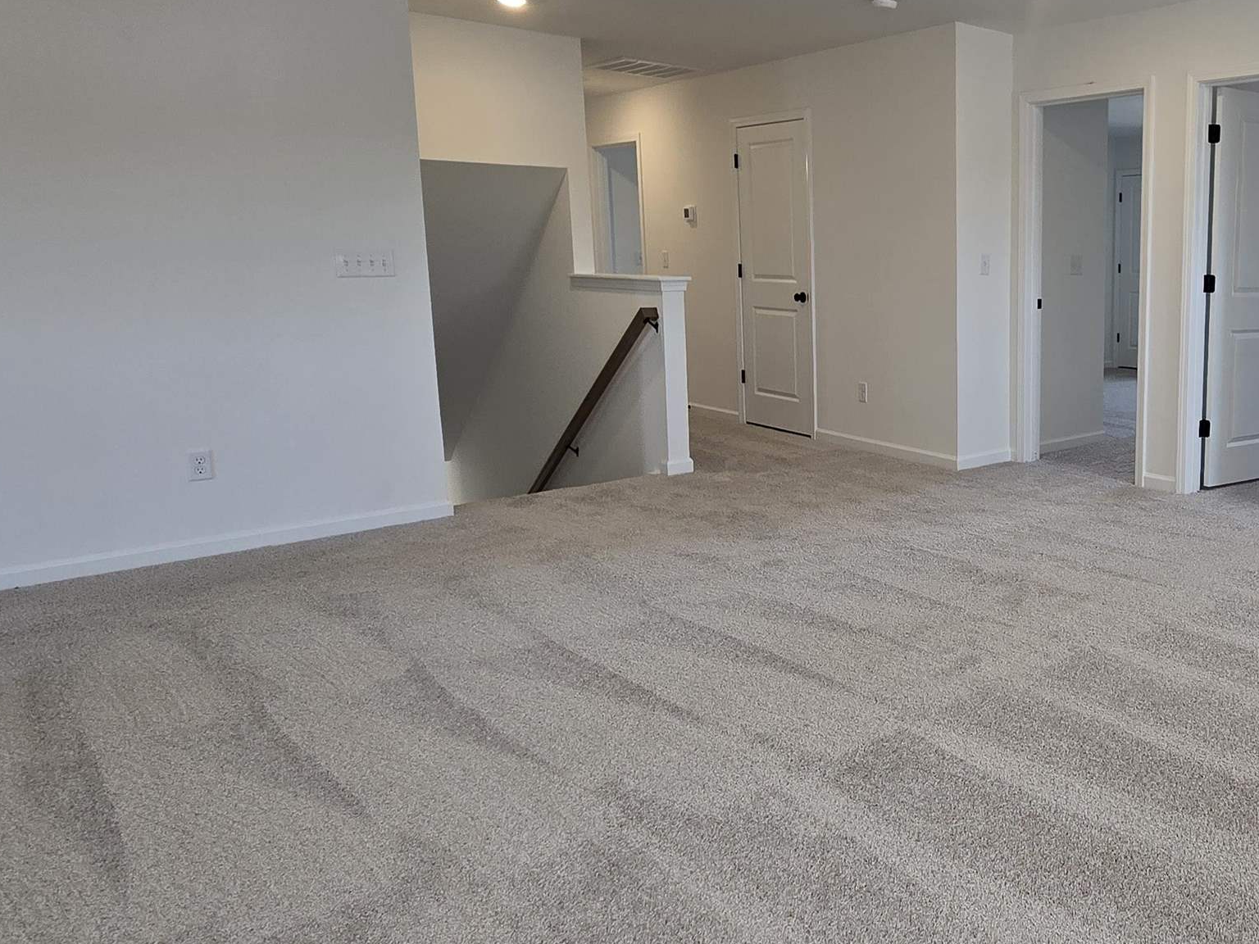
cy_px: 411
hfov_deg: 61.2
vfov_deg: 52.9
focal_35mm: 26
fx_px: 946
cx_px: 1025
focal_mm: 2.2
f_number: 2.2
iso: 50
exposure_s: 1/60
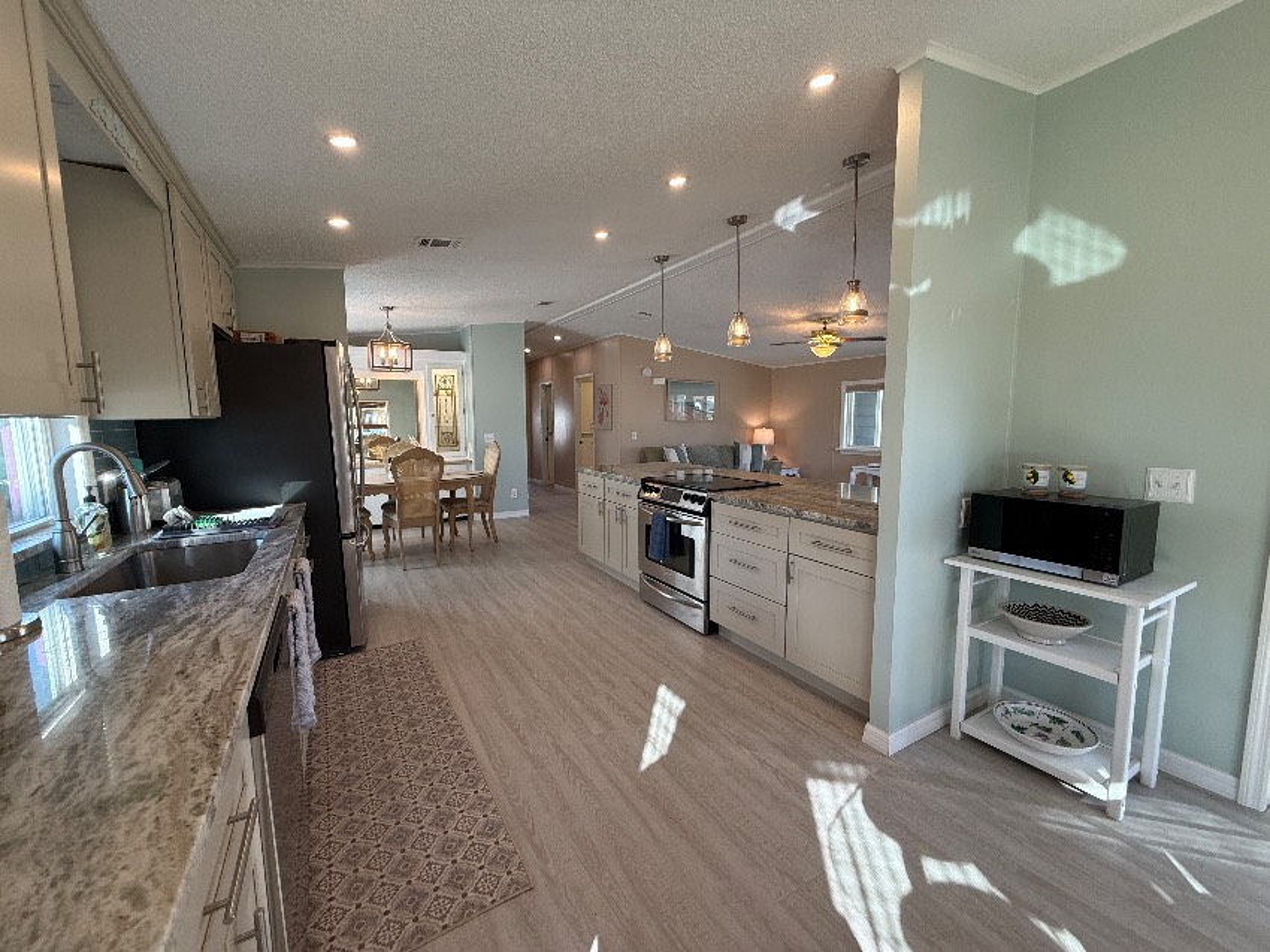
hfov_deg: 102.1
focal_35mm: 14
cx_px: 635
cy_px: 476
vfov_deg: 85.6
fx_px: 513
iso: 100
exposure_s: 1/120
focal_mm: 2.22
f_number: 2.2
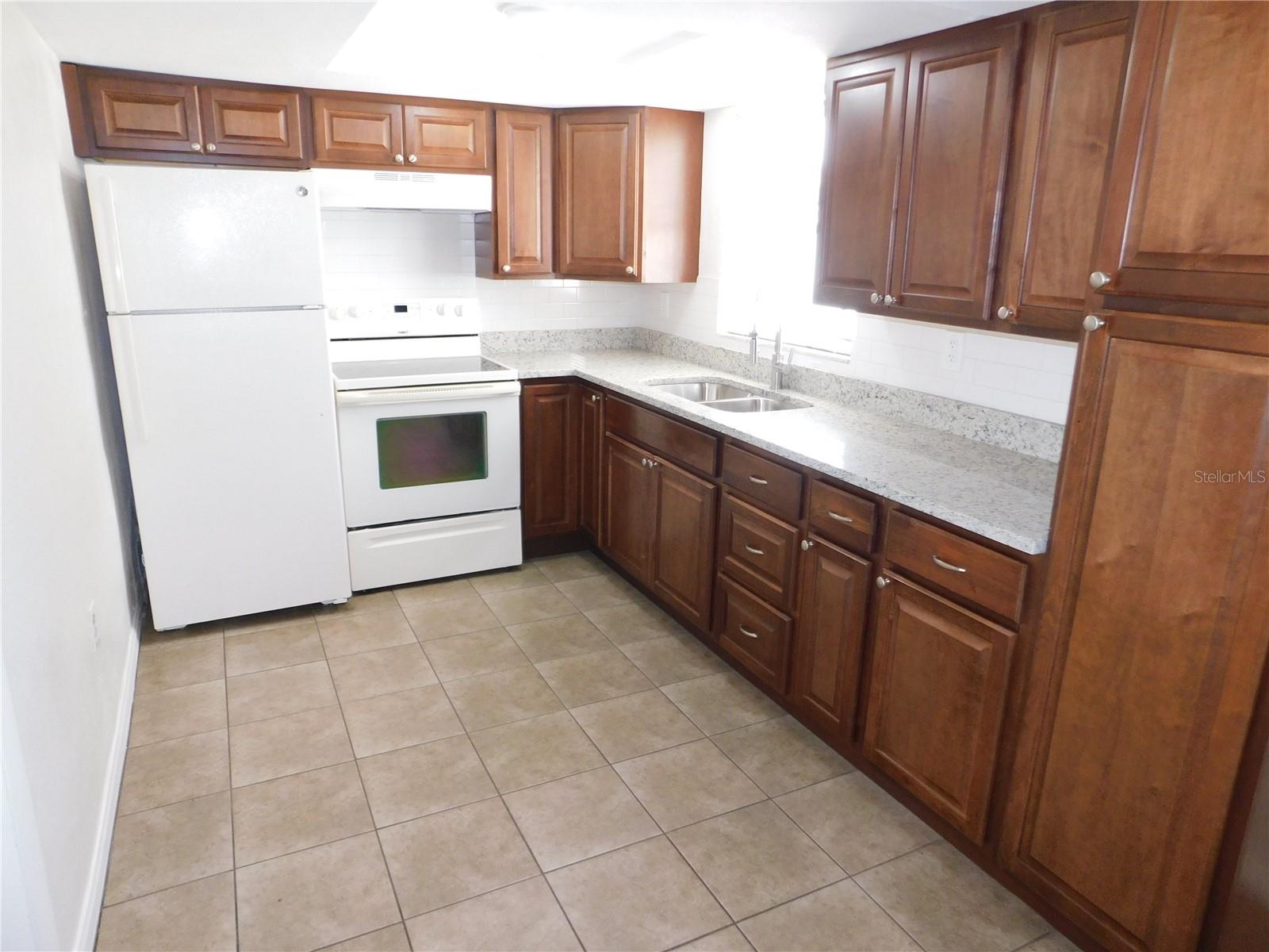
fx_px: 843
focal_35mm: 23
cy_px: 476
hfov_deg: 73.9
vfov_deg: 58.9
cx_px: 634
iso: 200
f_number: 3
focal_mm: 4
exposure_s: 1/30
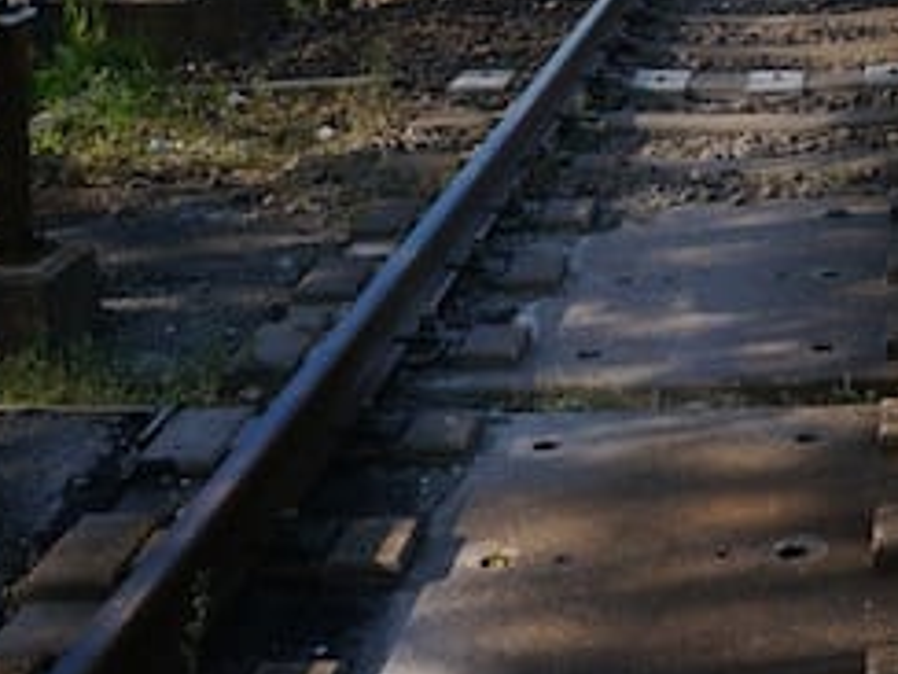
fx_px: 2205
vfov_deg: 16.4
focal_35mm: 85
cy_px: -221
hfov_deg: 22.0
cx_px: 946
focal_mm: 18
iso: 160
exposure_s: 1/160
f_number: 11
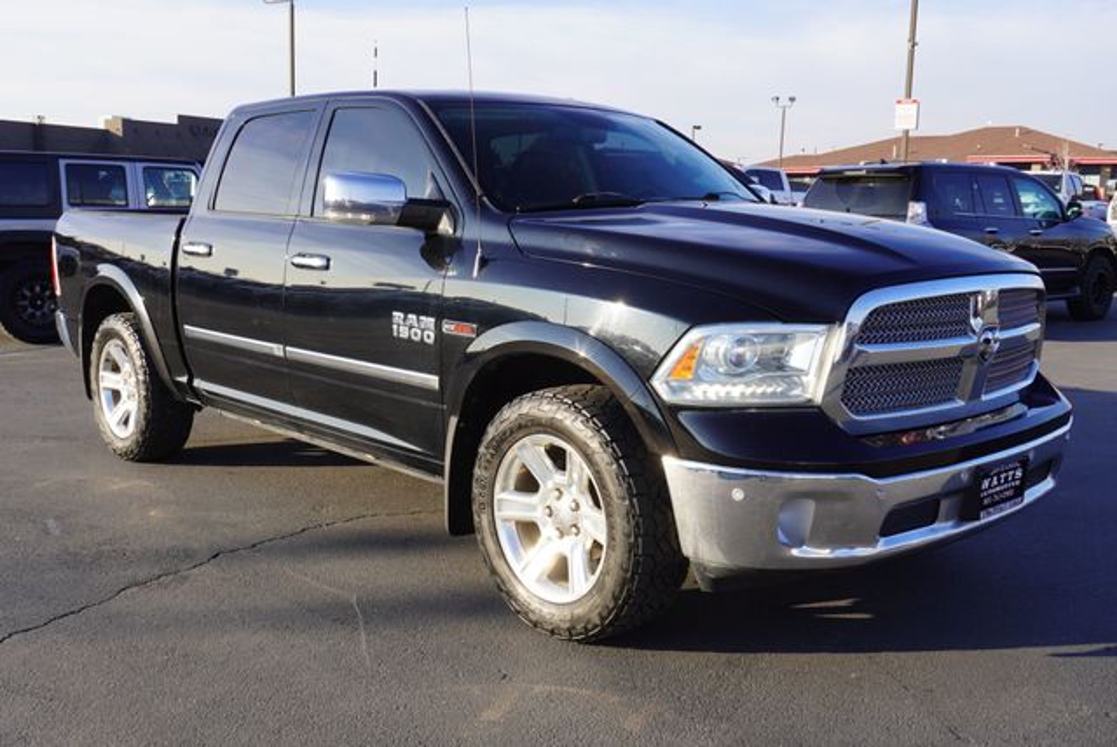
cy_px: 374
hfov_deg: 53.1
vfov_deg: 36.9
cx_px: 558
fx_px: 1118
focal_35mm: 36
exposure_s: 1/100
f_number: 8
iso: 100
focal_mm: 24
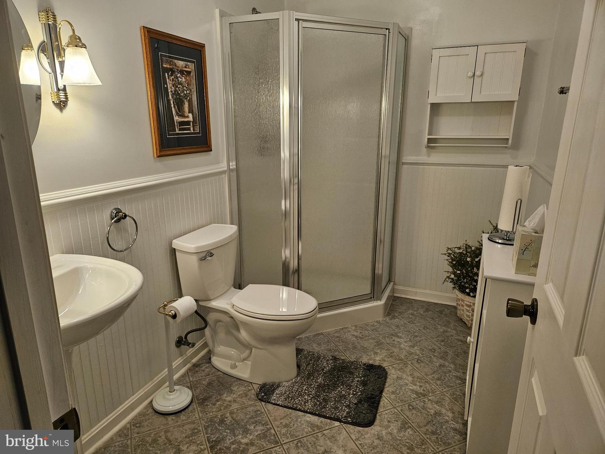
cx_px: 302
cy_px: 227
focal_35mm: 23
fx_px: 402
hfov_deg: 73.9
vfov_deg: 58.9
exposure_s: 1/120
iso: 160
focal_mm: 5.4
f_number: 1.8
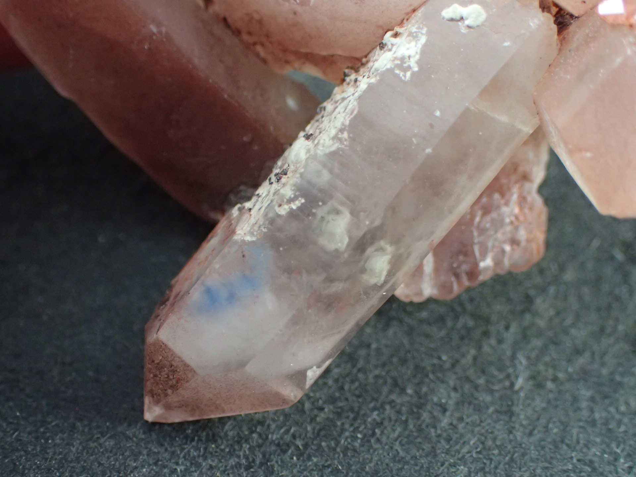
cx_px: 318
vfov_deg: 19.9
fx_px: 1360
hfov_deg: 26.3
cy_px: 238
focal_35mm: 74
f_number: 4.2
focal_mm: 13.47
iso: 800
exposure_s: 1/100
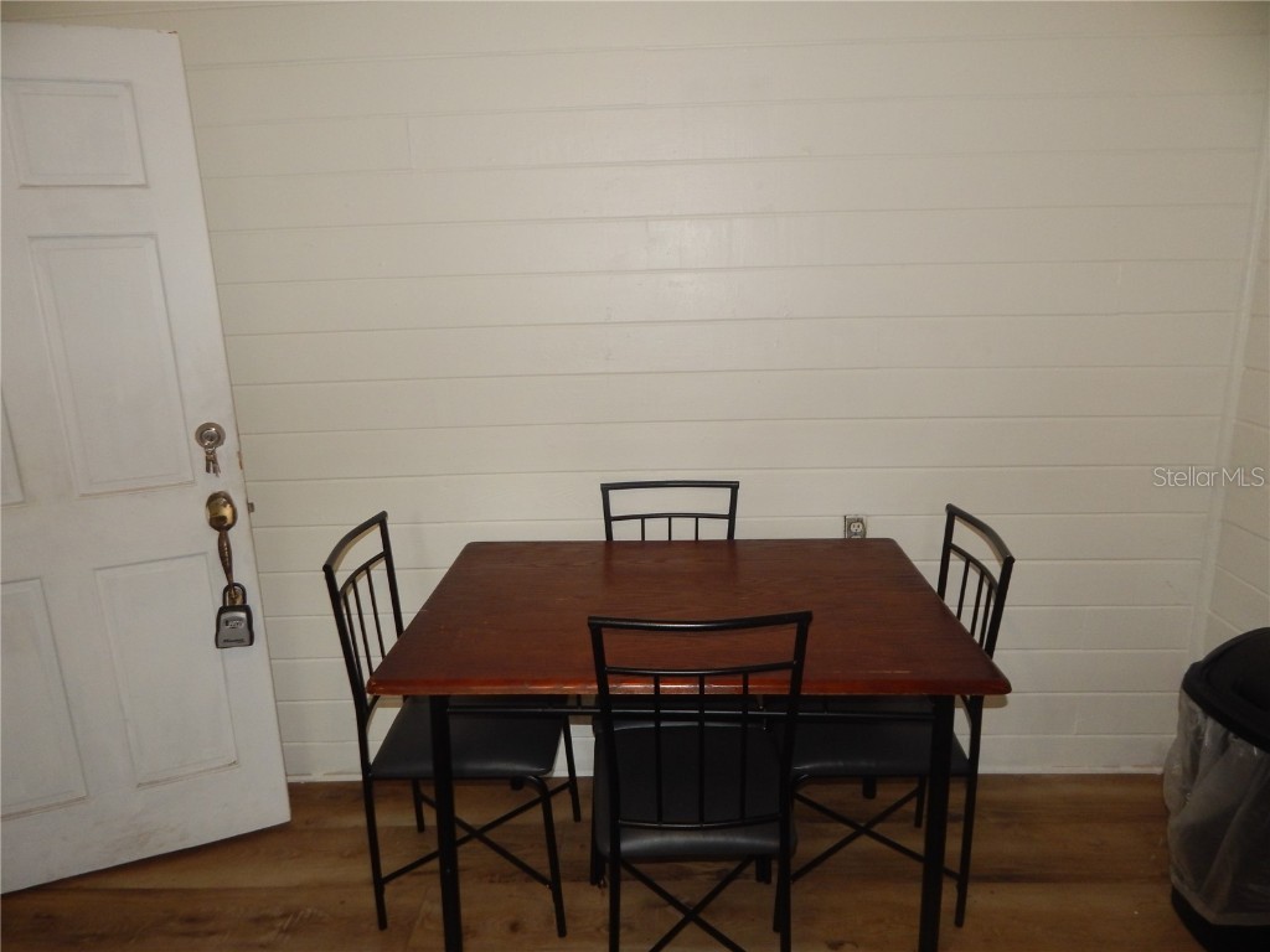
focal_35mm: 22
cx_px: 635
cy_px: 476
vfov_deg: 61.1
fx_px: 807
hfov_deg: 76.4
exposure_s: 1/30
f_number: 3
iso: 200
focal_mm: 4
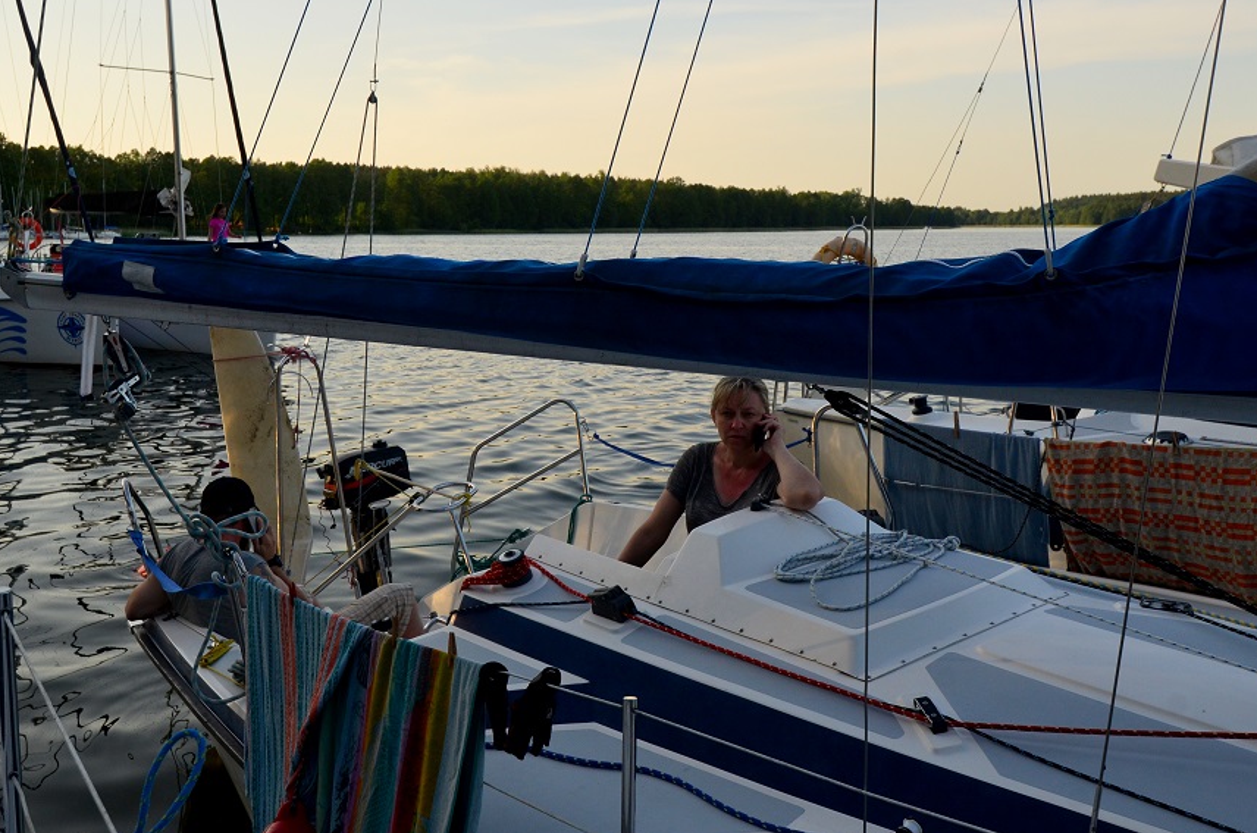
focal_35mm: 35
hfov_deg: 54.5
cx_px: 579
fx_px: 1220
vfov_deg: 37.7
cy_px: 377
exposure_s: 1/500
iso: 400
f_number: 7.1
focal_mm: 20
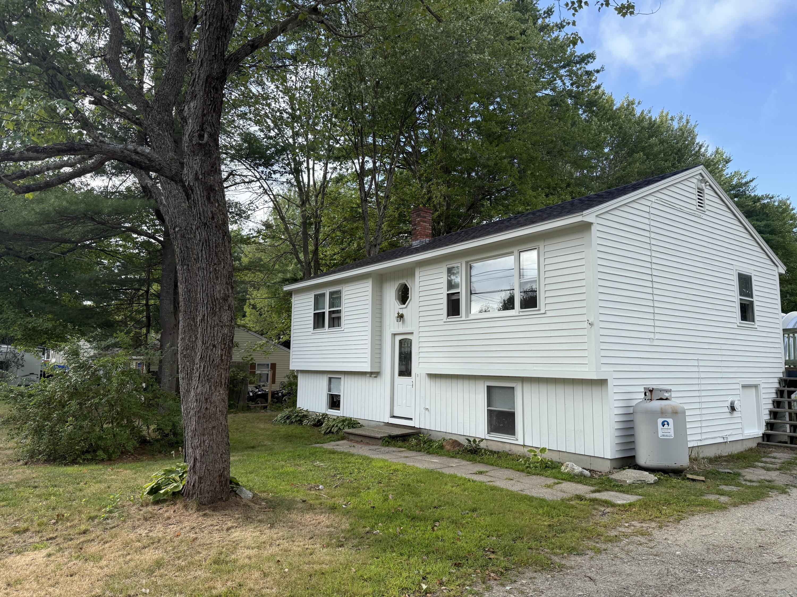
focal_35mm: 24
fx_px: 553
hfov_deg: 71.6
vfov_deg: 56.8
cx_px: 398
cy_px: 298
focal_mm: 6.76
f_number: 1.78
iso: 100
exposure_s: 1/1585
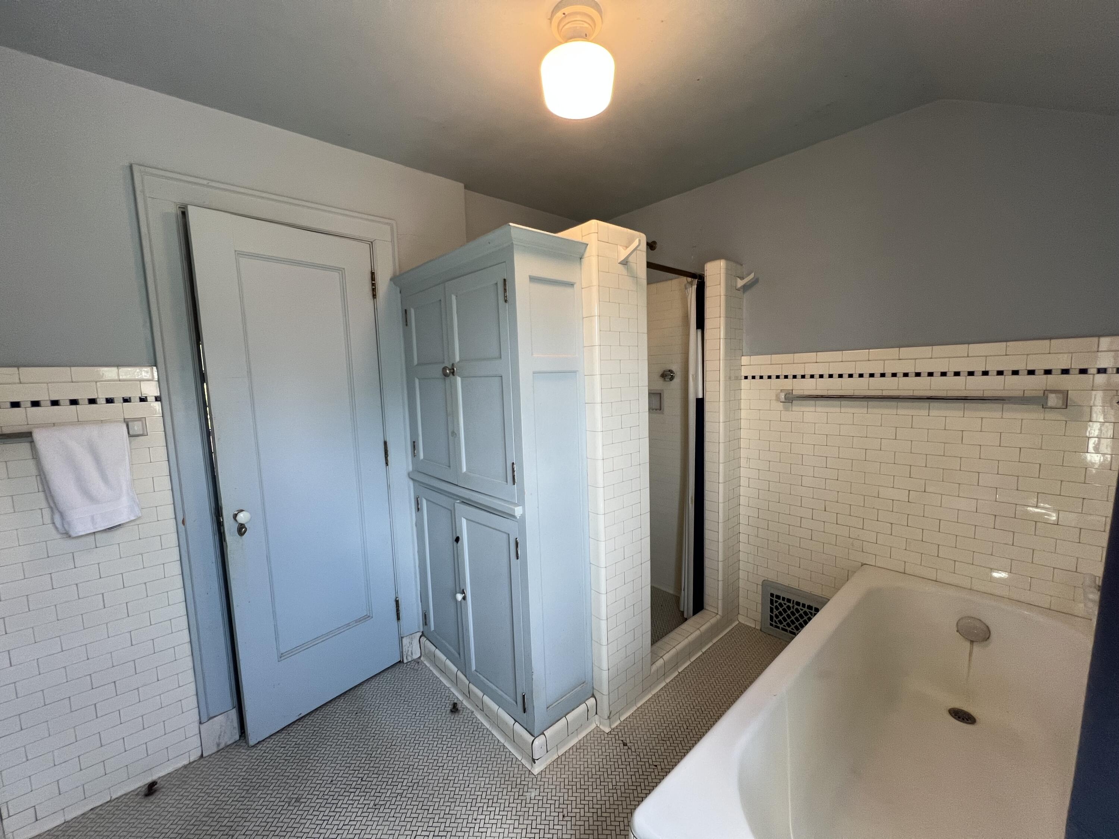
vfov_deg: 89.9
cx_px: 560
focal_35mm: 13
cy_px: 420
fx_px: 420
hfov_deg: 106.2
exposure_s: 1/120
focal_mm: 1.57
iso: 125
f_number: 1.8
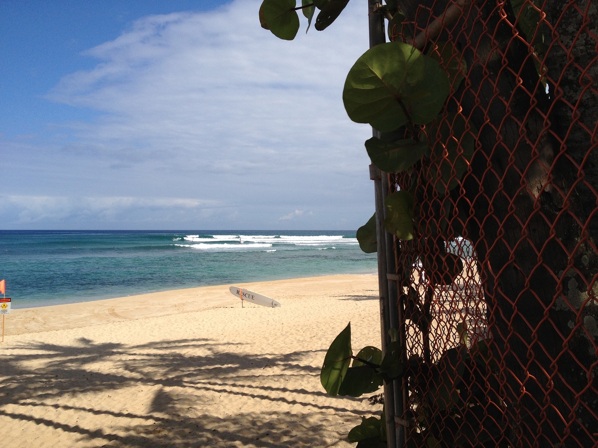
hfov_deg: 52.6
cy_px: 224
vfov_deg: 40.7
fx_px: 605
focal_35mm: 35
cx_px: 299
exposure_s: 1/2907
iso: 64
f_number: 2.4
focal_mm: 4.28
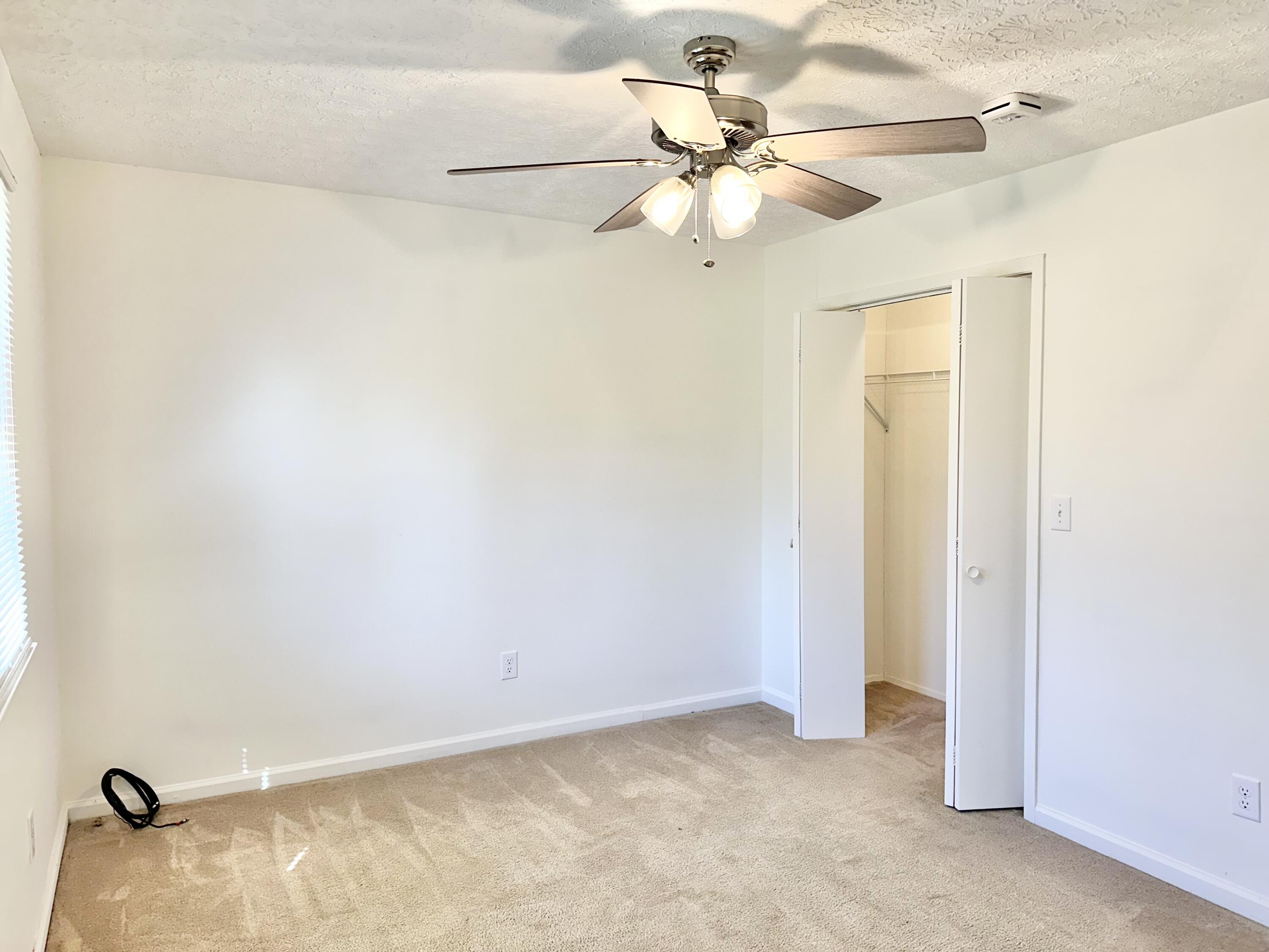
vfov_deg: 56.8
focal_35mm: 24
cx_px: 634
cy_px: 476
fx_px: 880
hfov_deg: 71.6
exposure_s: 1/120
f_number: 1.78
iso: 100
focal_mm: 6.86
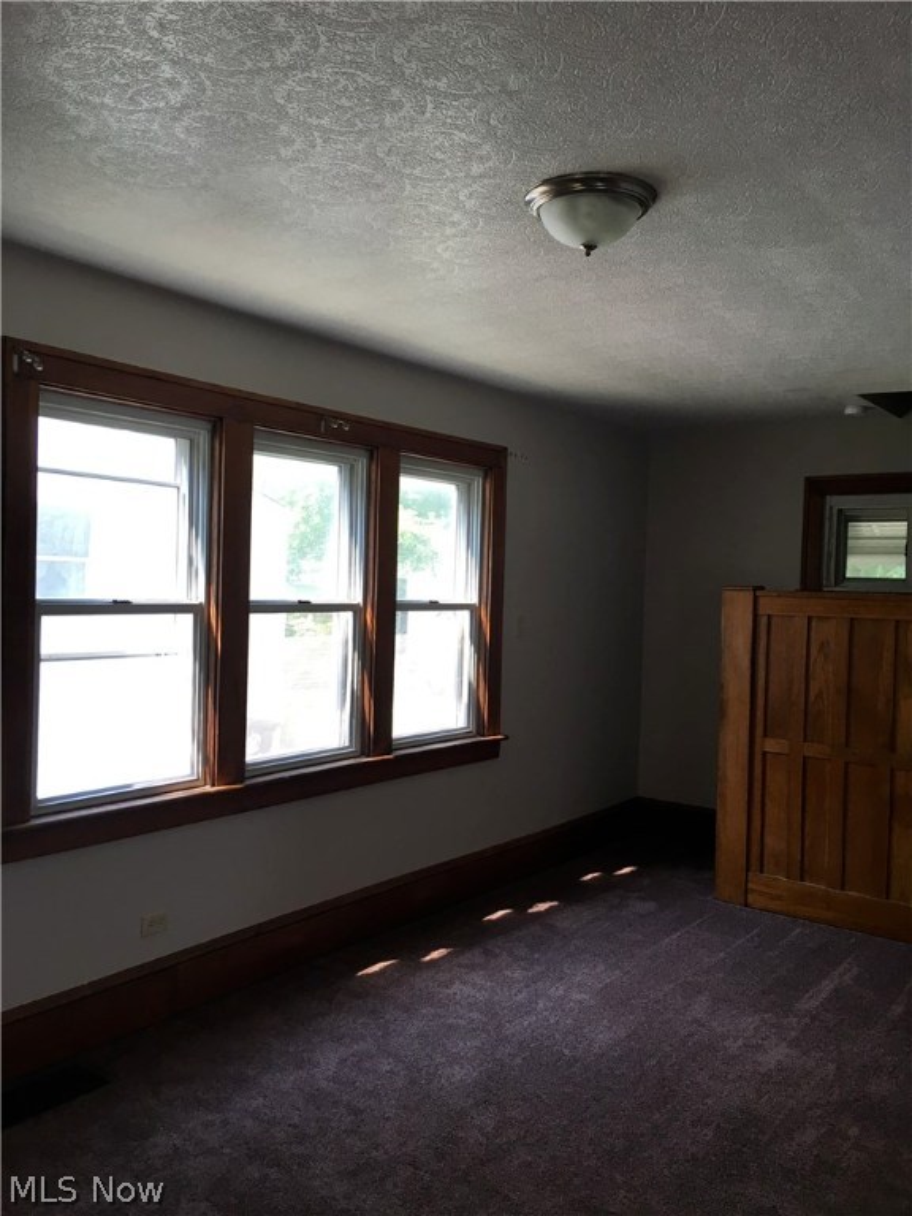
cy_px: 608
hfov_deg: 48.2
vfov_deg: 61.7
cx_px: 456
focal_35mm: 29
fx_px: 1019
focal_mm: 4.15
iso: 25
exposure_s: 1/40
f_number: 2.2
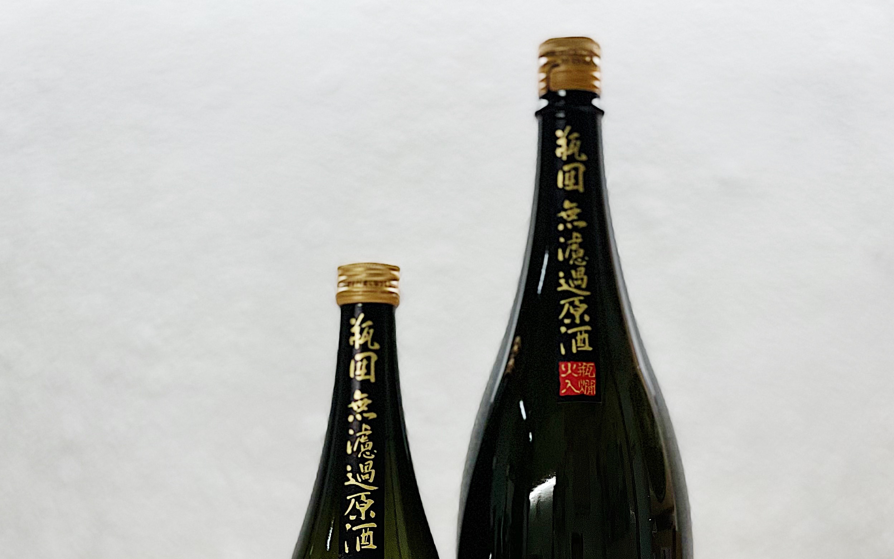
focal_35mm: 89
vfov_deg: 14.6
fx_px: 2169
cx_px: 481
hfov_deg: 23.3
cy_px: 489
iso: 64
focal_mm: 6
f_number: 2
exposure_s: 1/100
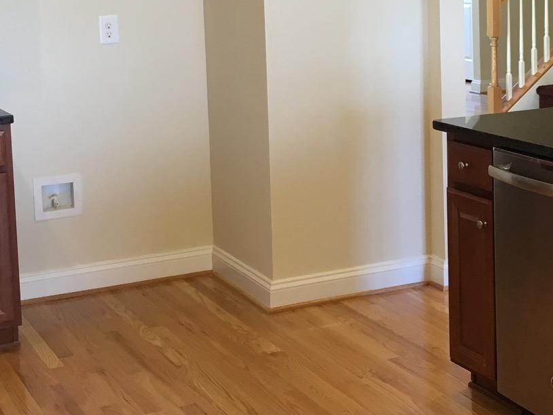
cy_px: 69
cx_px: 299
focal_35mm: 73
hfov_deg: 26.7
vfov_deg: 19.9
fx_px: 1166
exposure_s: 1/30
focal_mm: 4.15
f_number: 2.2
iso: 64
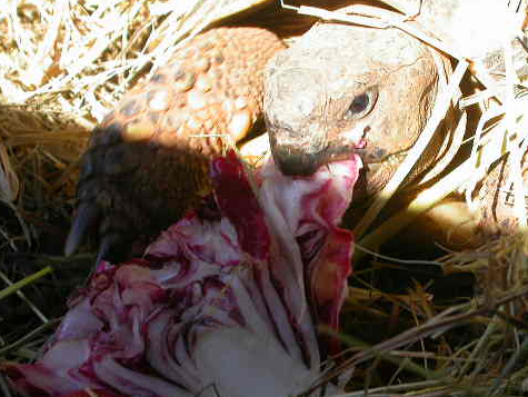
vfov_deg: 14.1
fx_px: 1603
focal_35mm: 105
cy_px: 217
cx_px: 328
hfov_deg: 18.7
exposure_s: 1/97.8
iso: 100
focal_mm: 16.2
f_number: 5.6
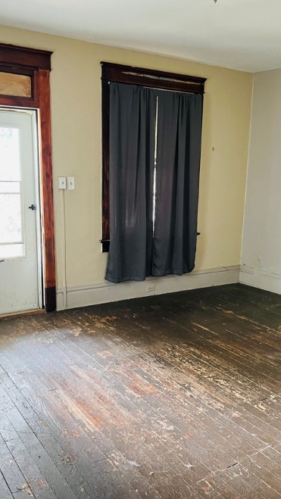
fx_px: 437
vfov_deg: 59.5
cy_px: 257
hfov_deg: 35.7
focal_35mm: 33
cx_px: 139
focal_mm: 5.7
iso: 400
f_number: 1.5
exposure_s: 1/60
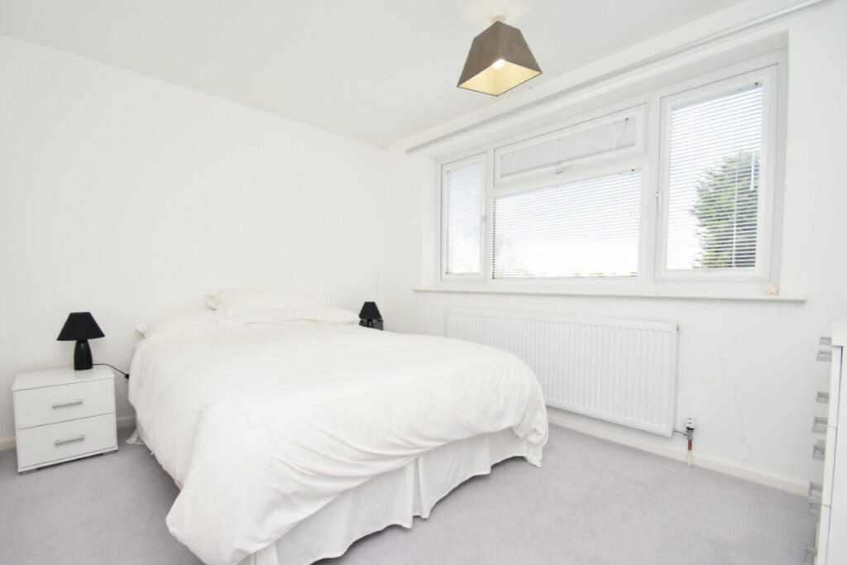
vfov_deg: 77.3
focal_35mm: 15
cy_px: 282
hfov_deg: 100.4
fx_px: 353
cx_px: 424
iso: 200
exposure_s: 1/200
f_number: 5
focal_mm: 10
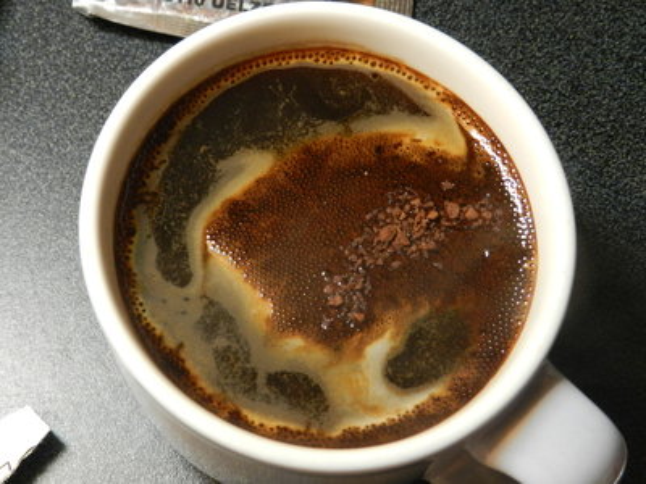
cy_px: 242
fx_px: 1120
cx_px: 323
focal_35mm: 60
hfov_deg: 32.2
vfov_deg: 24.4
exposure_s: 1/40
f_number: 4.6
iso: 640
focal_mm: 10.7
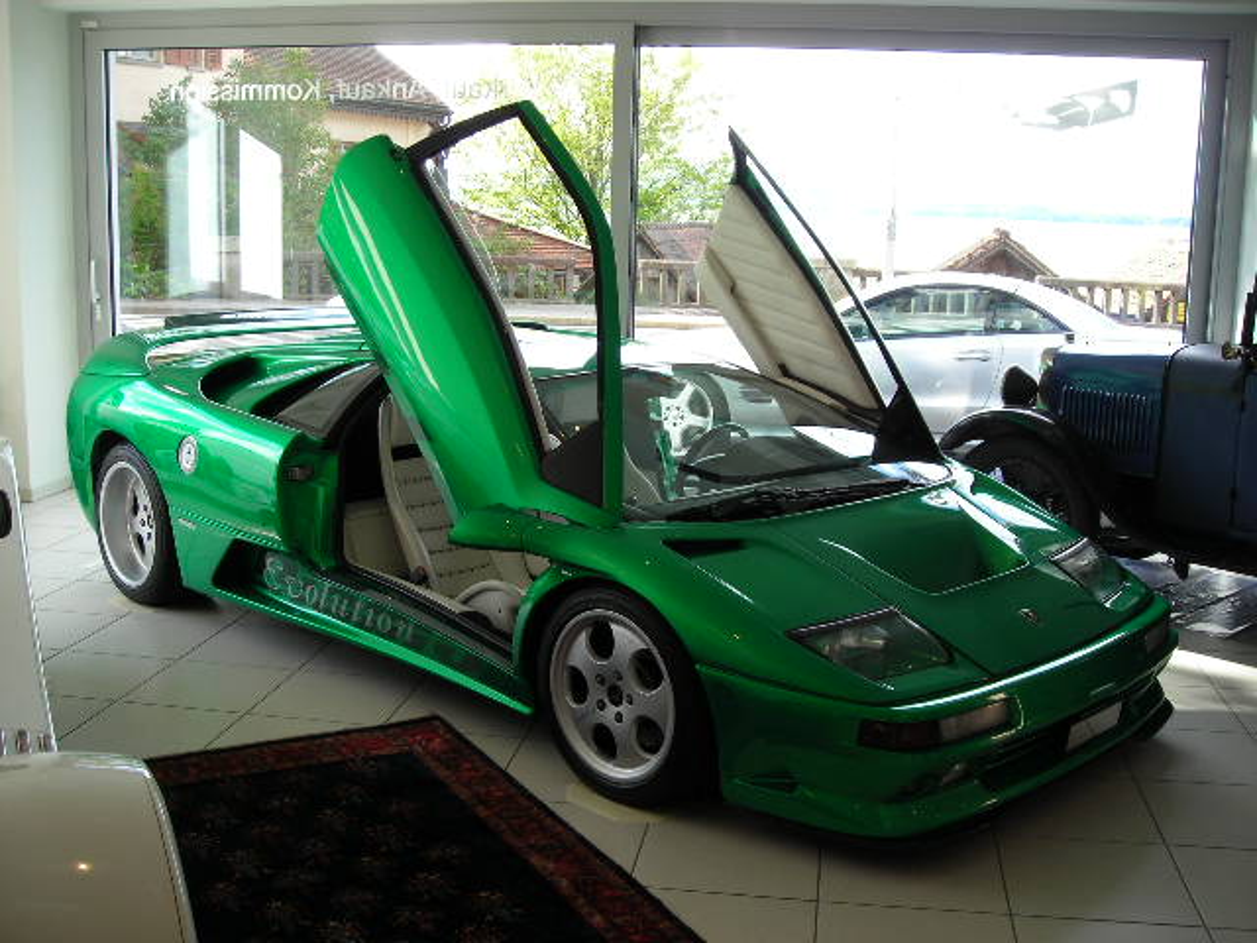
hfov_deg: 49.0
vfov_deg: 37.7
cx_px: 628
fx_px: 1380
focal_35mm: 38
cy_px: 472
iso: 50
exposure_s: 1/59.6
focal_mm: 6.3
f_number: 3.2
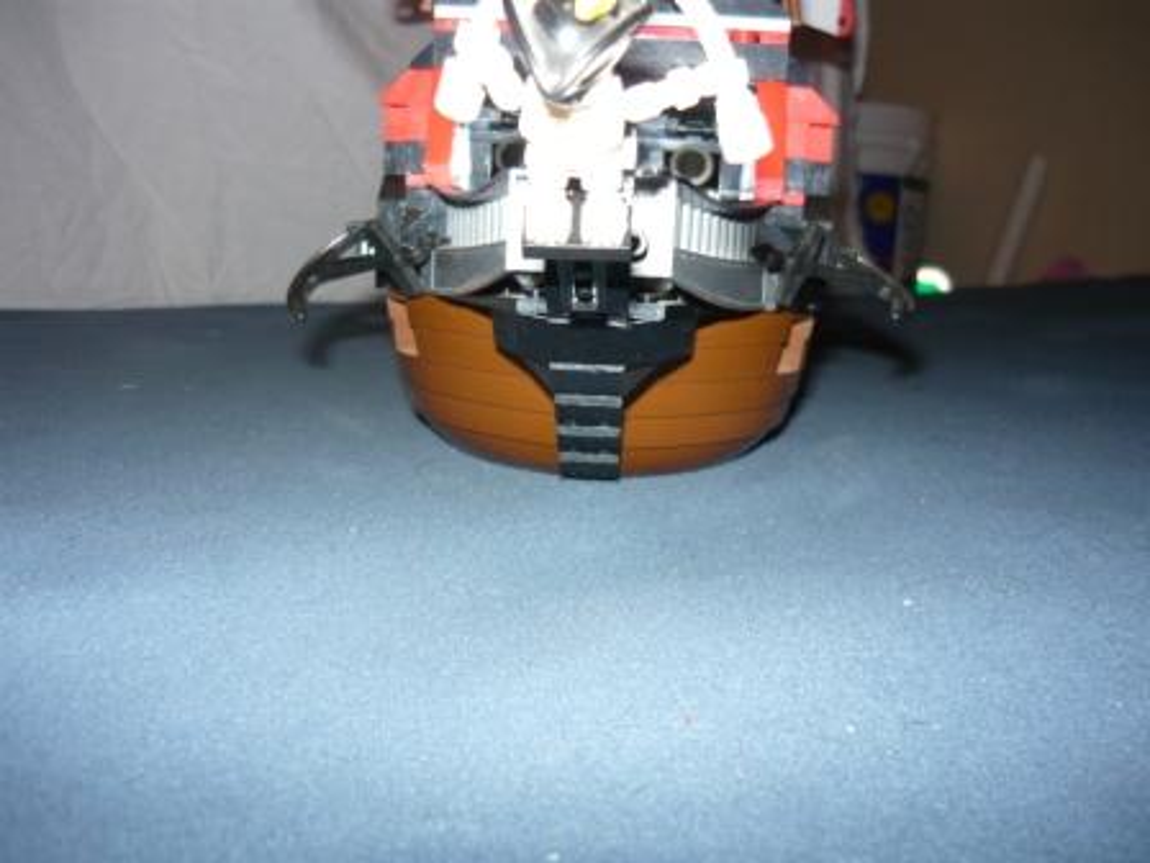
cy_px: 432
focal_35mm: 33
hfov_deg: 55.4
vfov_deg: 42.9
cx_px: 575
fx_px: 1096
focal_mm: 5.5
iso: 100
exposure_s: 1/30
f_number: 2.8
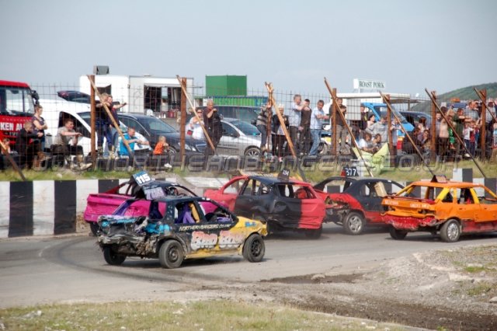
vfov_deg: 9.6
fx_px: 1966
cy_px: 166
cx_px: 248
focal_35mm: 142
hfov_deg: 14.4
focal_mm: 95
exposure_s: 1/1000
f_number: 5.6
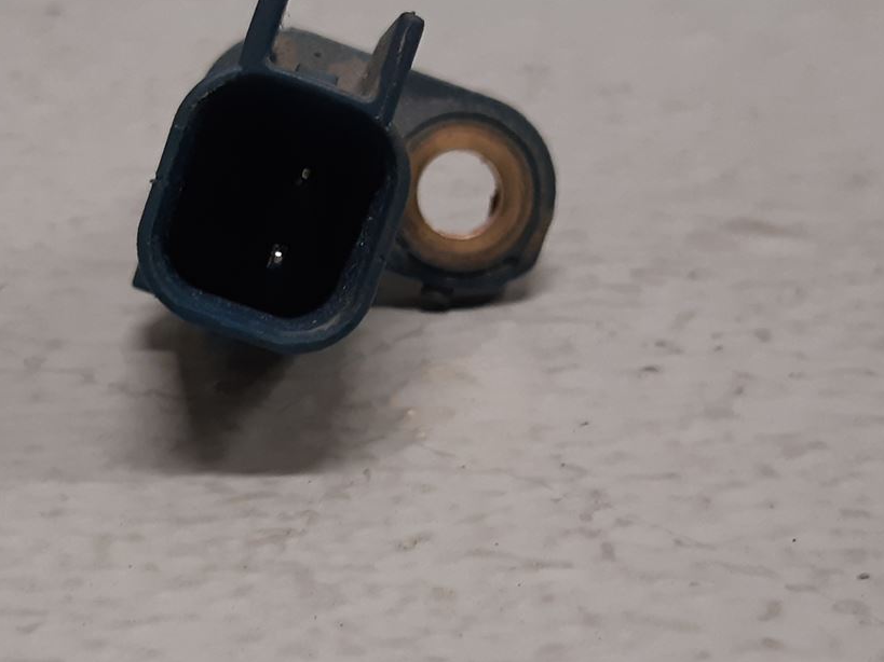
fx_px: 1660
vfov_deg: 22.5
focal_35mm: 65
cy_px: 458
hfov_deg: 29.7
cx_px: 317
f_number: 1.7
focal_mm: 3.93
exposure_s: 1/50
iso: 125
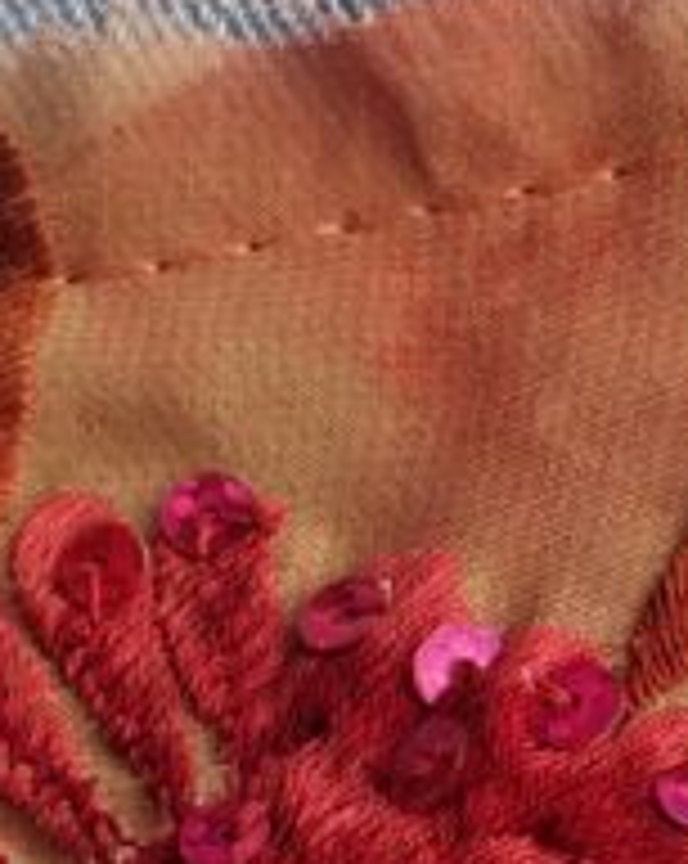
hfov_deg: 9.5
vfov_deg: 11.7
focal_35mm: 163
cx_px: 270
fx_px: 4159
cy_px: 889
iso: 125
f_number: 1.7
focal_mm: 4.1
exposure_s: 1/289
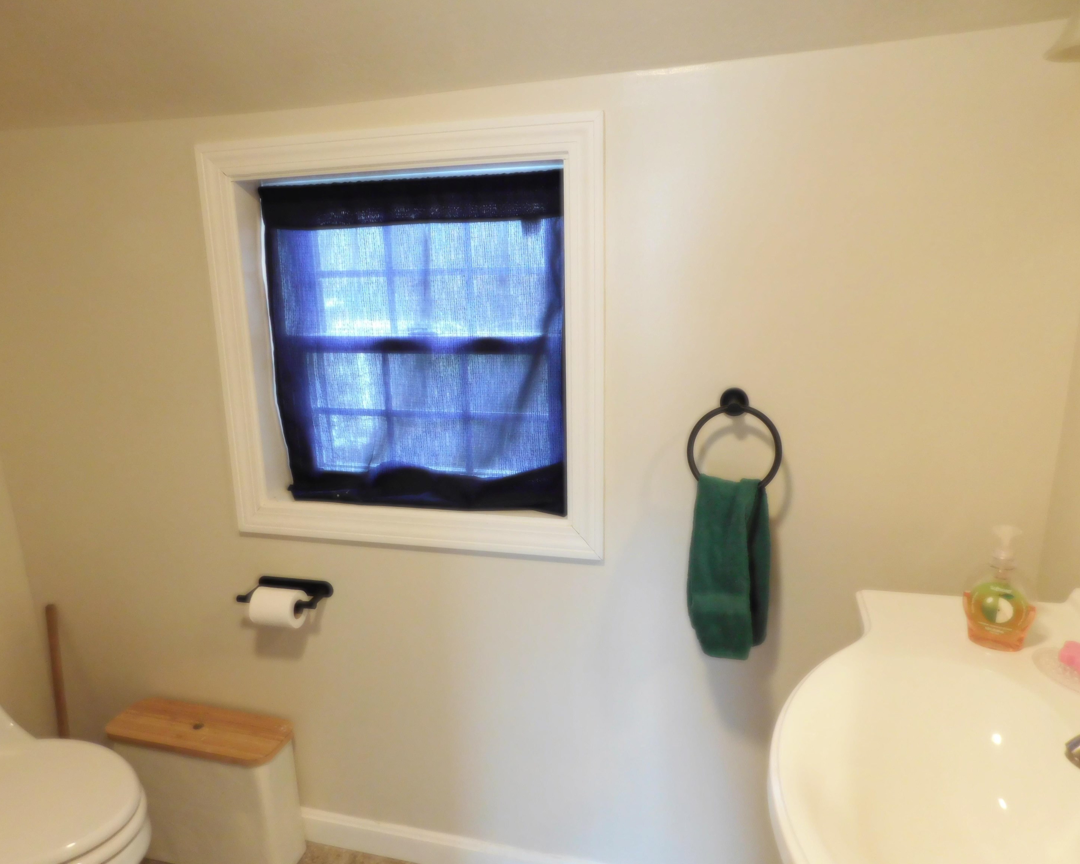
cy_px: 432
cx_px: 534
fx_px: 767
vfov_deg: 58.8
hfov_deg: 70.3
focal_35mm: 24
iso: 400
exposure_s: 1/25
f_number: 3
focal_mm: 4
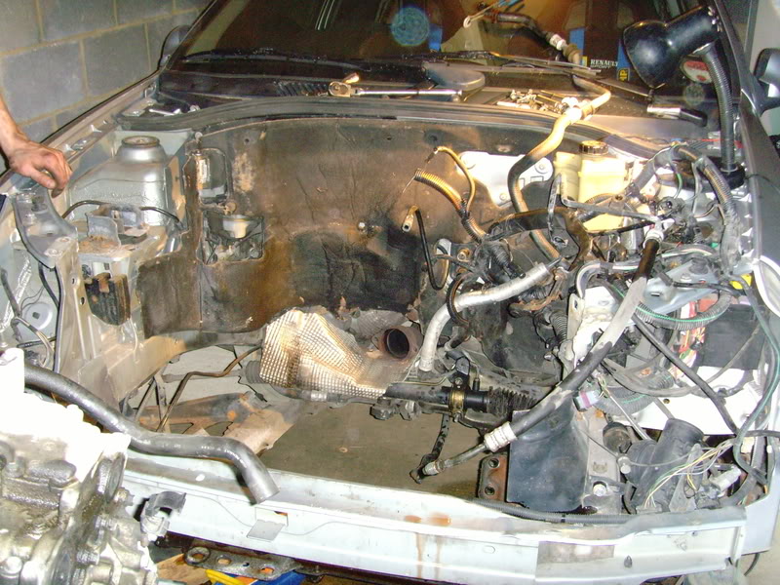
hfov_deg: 47.9
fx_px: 879
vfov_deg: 36.8
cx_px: 390
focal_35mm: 39
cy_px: 292
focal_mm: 6.6
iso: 400
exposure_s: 1/45
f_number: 3.5
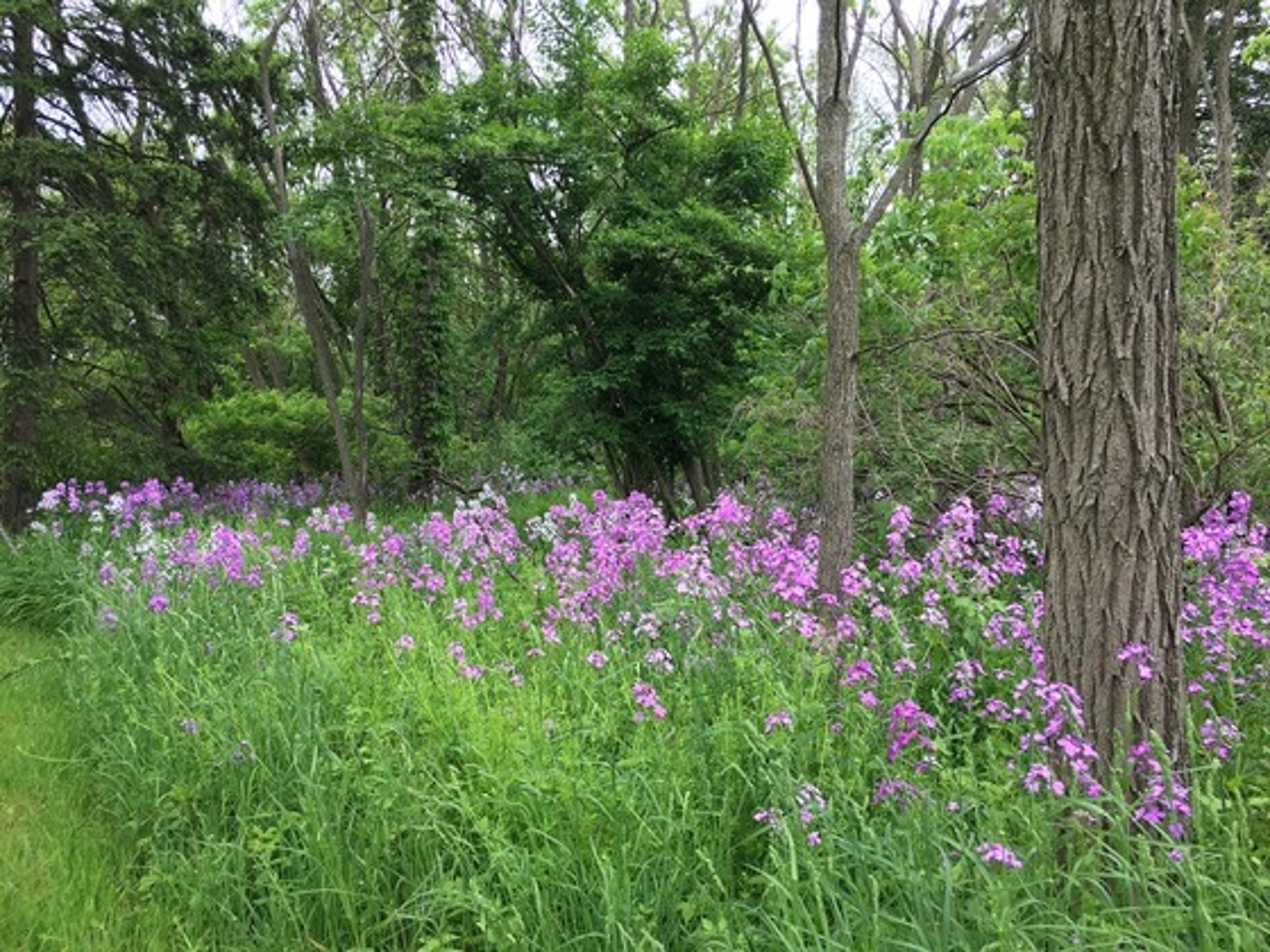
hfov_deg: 61.7
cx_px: 635
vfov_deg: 48.2
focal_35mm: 29
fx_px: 1064
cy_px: 476
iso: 25
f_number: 2.2
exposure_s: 1/120
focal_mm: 4.15
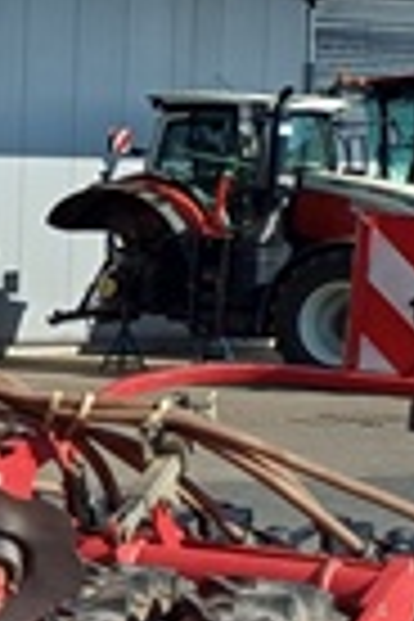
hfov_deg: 9.0
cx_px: -873
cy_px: 446
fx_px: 2087
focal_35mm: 121
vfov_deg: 16.9
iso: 50
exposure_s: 1/1795
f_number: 1.8
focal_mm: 4.65
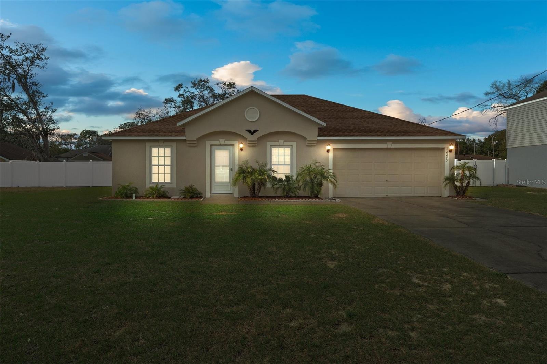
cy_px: 182
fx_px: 349
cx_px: 274
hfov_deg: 76.1
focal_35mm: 23
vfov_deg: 55.1
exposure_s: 1/800
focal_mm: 23
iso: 320
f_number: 8
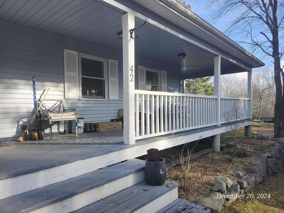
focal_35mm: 23
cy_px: 106
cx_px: 142
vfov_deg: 58.9
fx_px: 189
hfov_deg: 73.9
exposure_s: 1/475
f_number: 1.8
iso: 25
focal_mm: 5.54
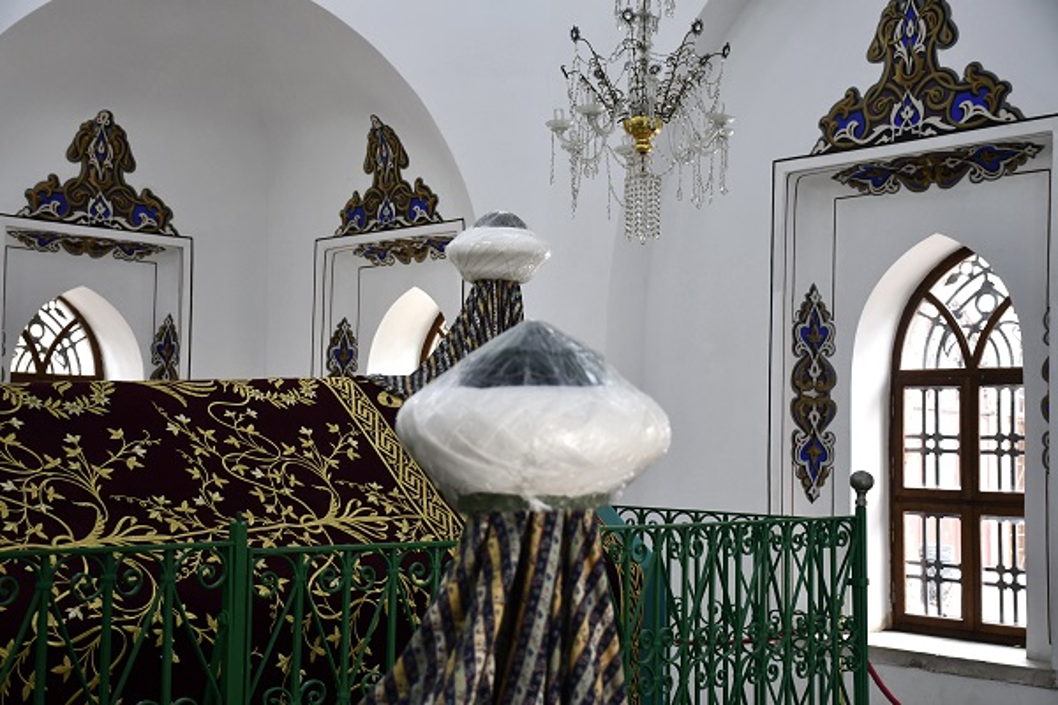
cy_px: 352
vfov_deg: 26.5
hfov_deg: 38.9
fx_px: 1499
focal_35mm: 51
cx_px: 529
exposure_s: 1/125
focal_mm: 34
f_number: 4.2
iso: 900
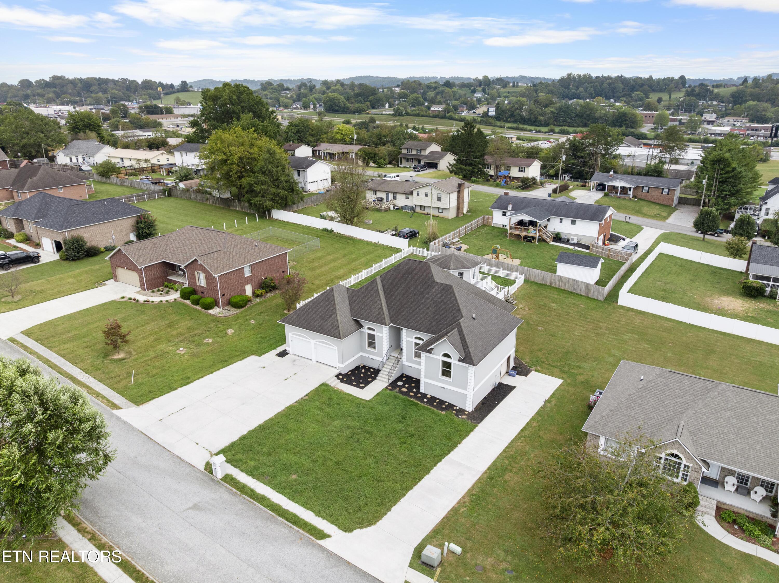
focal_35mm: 24
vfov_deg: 56.8
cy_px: 292
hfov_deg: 71.6
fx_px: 540
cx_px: 390
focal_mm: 12.29
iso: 120
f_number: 2.8
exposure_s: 1/120
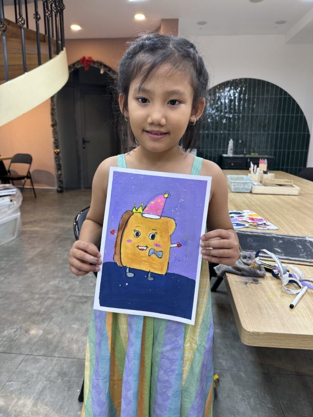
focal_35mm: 24
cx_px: 156
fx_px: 289
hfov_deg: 56.8
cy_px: 208
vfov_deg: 71.6
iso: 100
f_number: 1.78
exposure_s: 1/100
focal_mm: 6.86
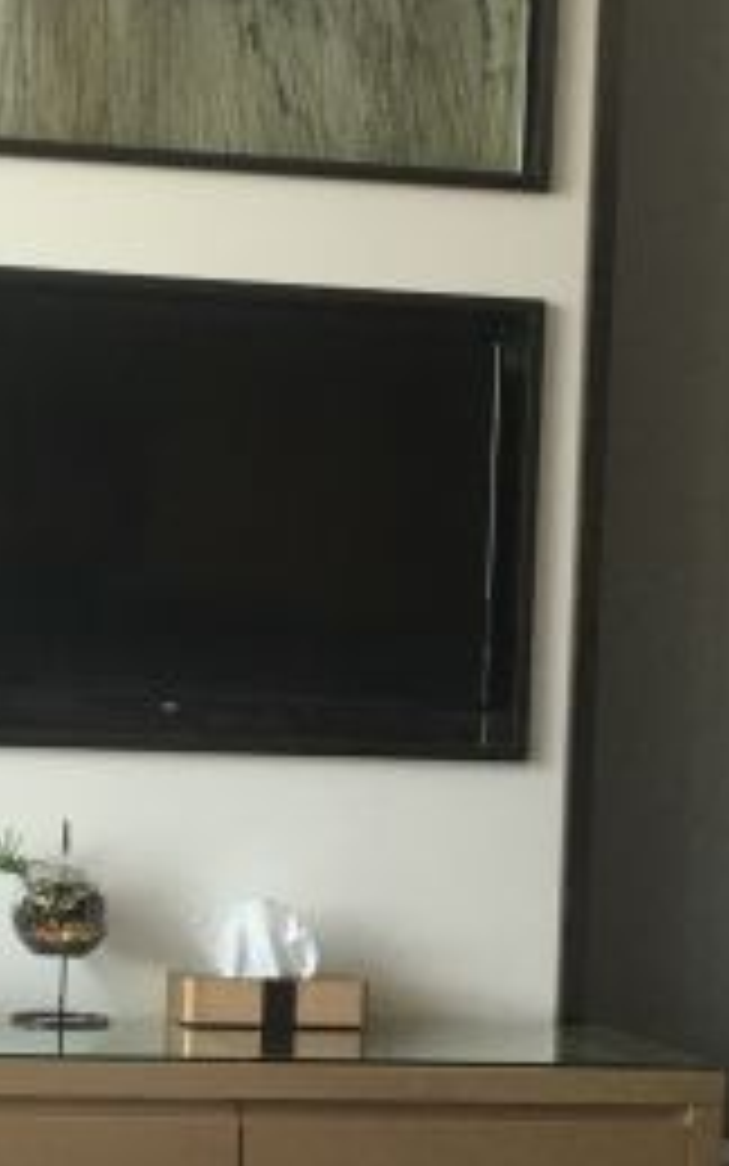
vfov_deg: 24.8
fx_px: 2637
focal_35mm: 83
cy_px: 770
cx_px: 65
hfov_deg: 15.5
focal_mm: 4.15
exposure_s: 1/33
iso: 100
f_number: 2.2
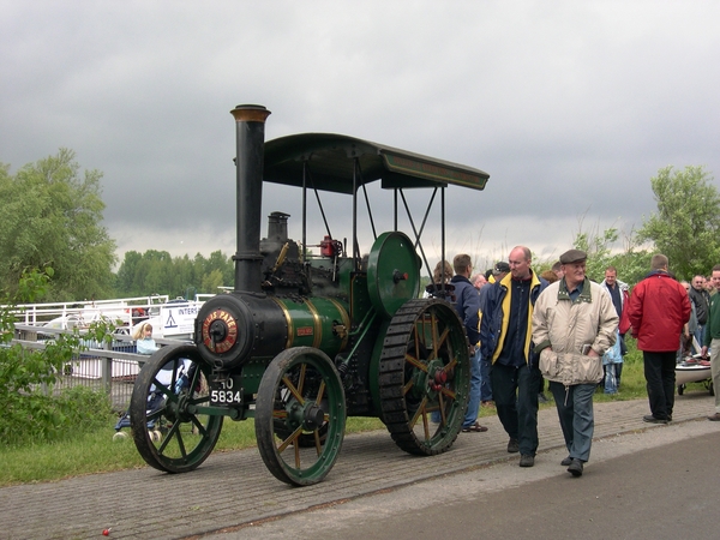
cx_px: 360
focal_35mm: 57
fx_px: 1186
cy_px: 270
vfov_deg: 25.7
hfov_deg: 33.8
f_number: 3.4
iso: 100
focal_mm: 12.2
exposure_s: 1/156
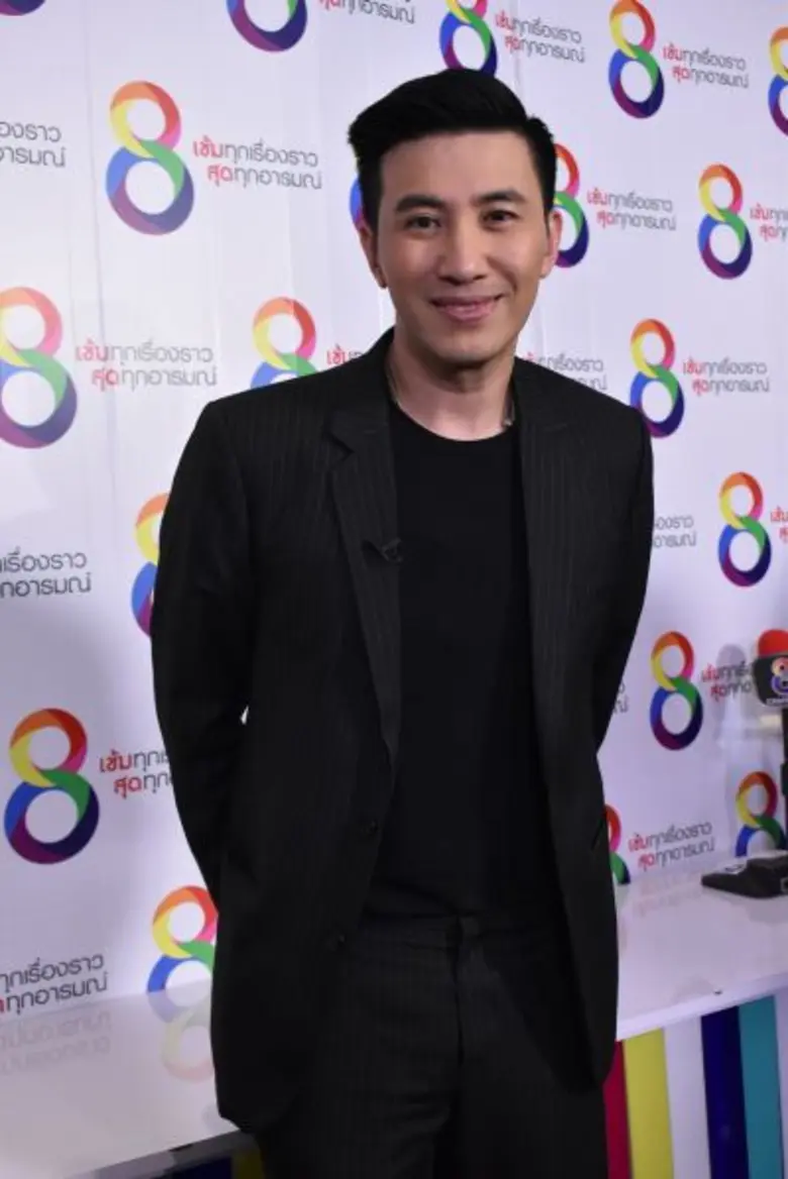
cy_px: 590
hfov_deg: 29.9
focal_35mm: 45
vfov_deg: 43.6
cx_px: 394
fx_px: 1476
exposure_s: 1/160
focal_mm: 30
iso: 3200
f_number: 6.3
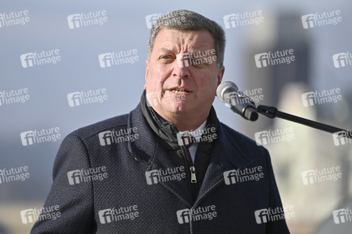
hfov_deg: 10.3
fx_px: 1954
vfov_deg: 6.9
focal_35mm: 200
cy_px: 117
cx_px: 176
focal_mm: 200
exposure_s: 1/1600
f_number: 2.8
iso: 64
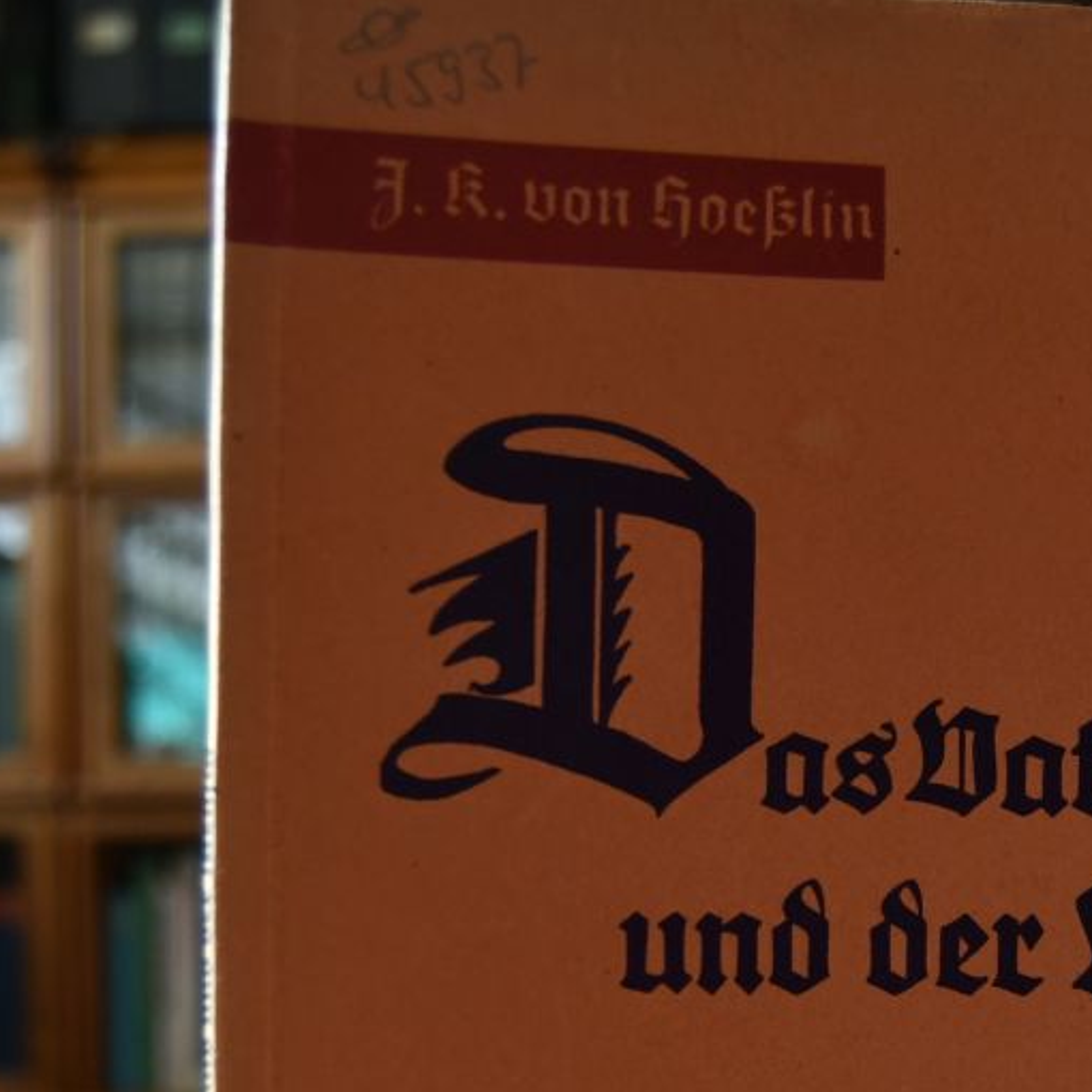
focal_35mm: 70
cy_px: 962
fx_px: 2498
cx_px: 979
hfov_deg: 24.0
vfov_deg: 24.0
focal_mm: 20
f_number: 4
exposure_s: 1/250
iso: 400
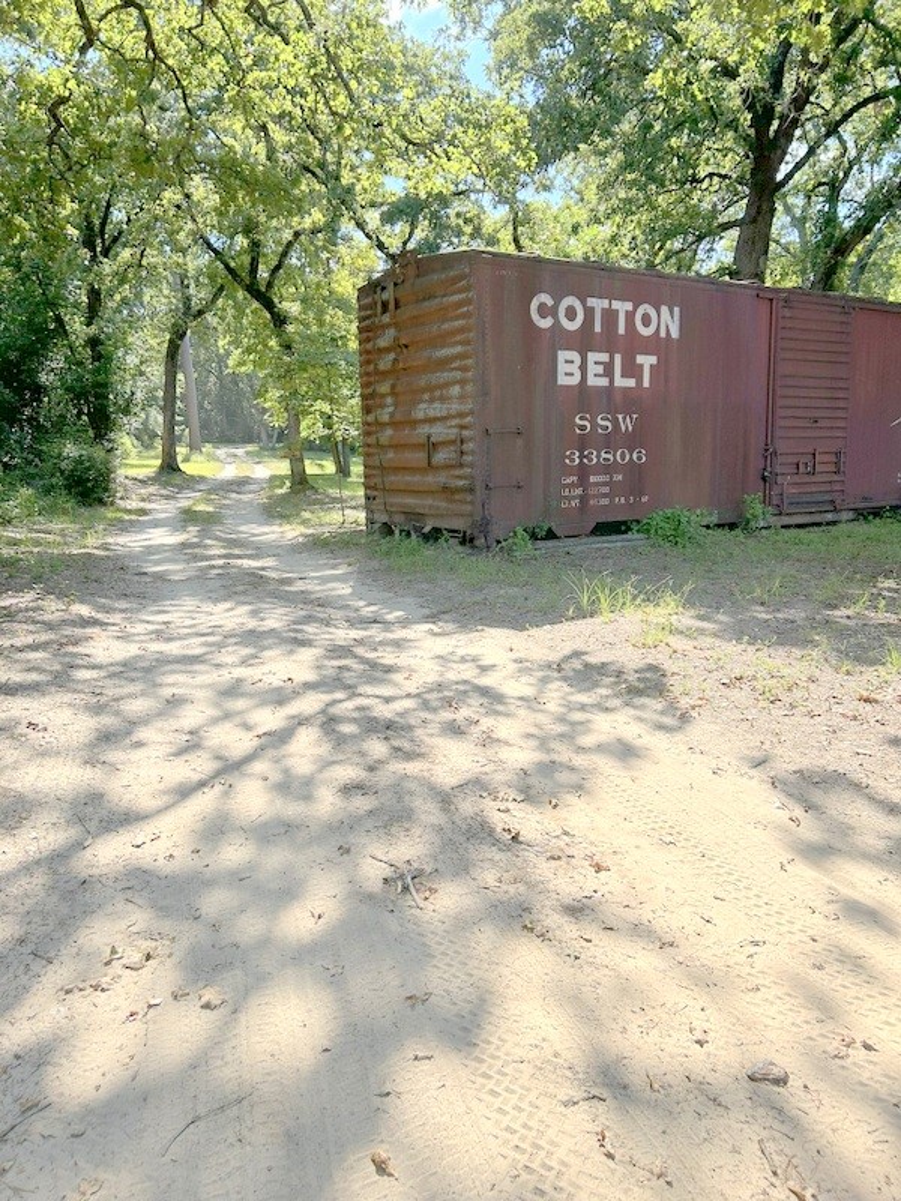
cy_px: 600
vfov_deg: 67.3
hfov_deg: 53.1
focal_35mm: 26
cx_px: 450
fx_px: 902
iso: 50
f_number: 1.5
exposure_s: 1/1531
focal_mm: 5.7
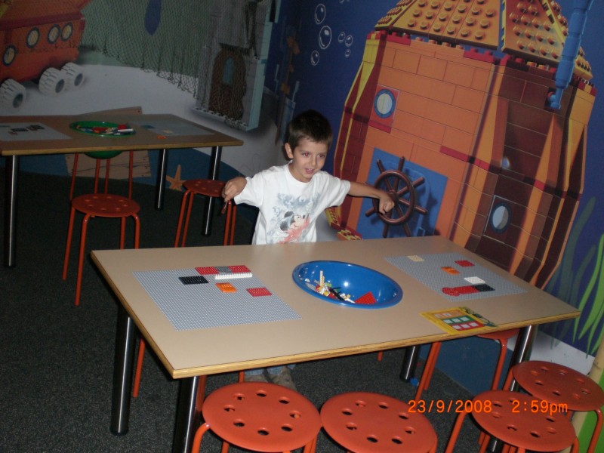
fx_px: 663
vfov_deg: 37.7
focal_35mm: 38
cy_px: 226
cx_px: 302
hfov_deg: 49.0
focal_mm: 6.3
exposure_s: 1/60
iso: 200
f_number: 3.1
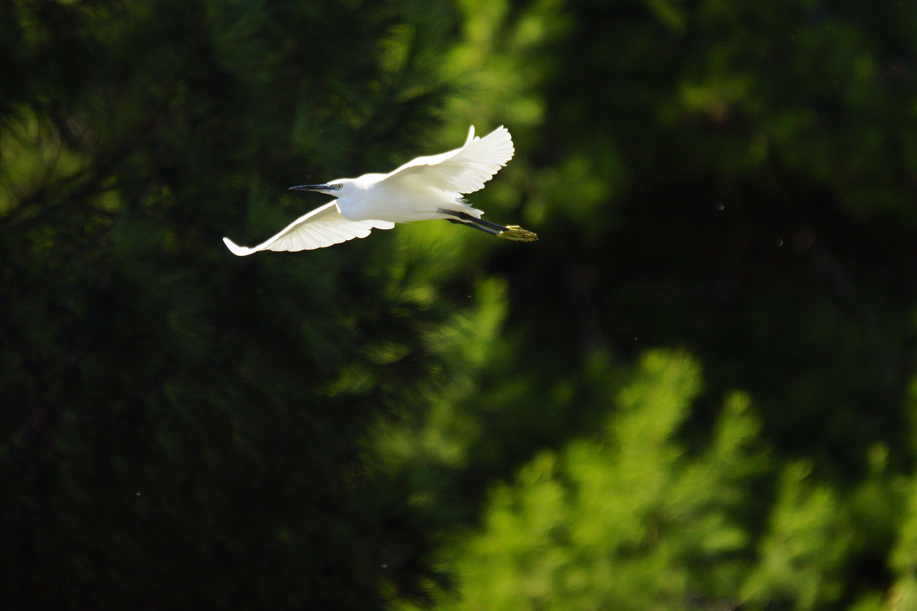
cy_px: 306
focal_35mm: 600
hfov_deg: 3.4
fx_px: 15282
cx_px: 458
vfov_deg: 2.3
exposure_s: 1/2000
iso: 1000
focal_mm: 400
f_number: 5.6
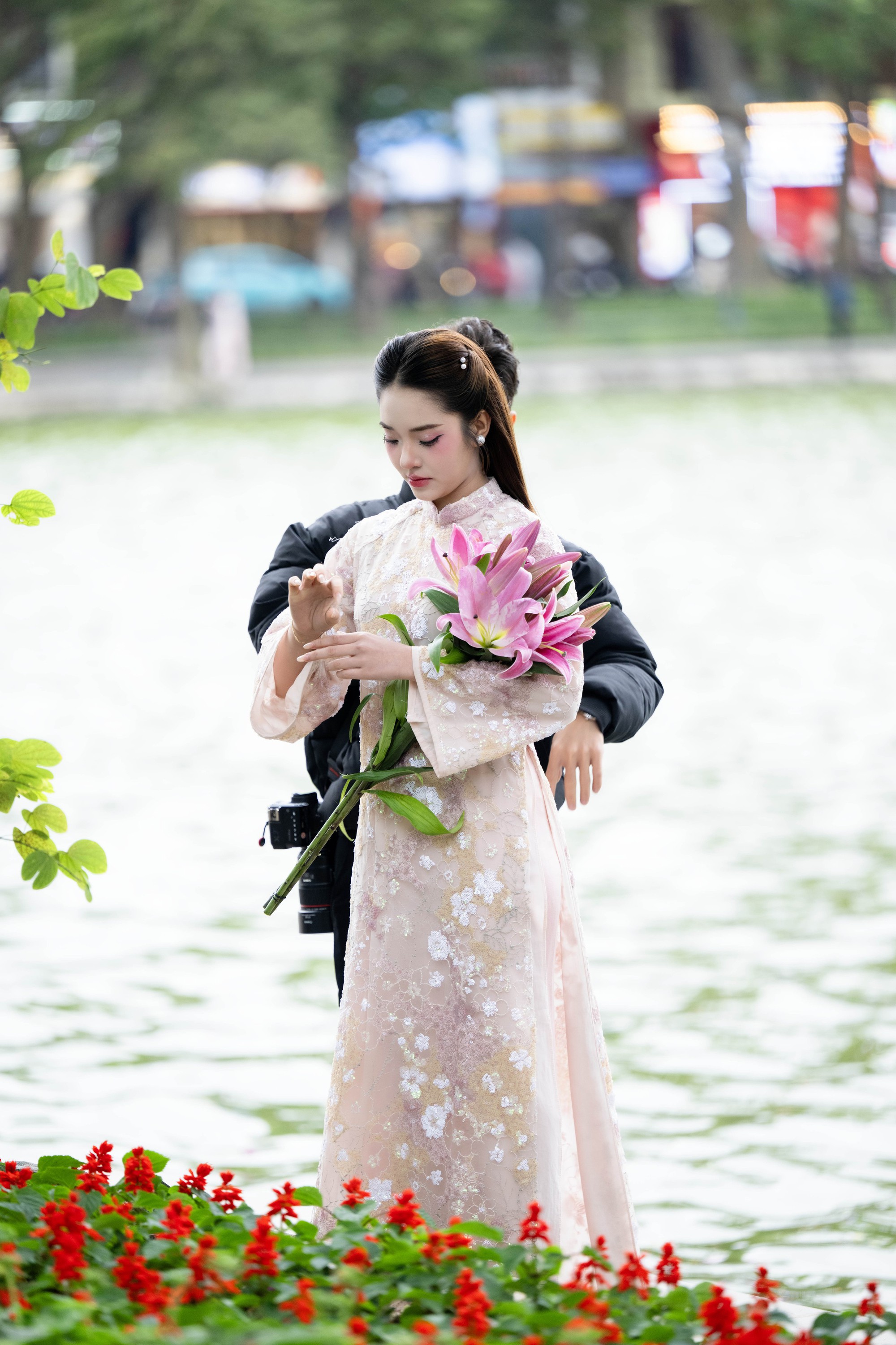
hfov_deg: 8.1
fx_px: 6346
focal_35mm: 170
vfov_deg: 12.1
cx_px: 448
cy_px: 672
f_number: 2.8
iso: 800
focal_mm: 170
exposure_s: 1/250
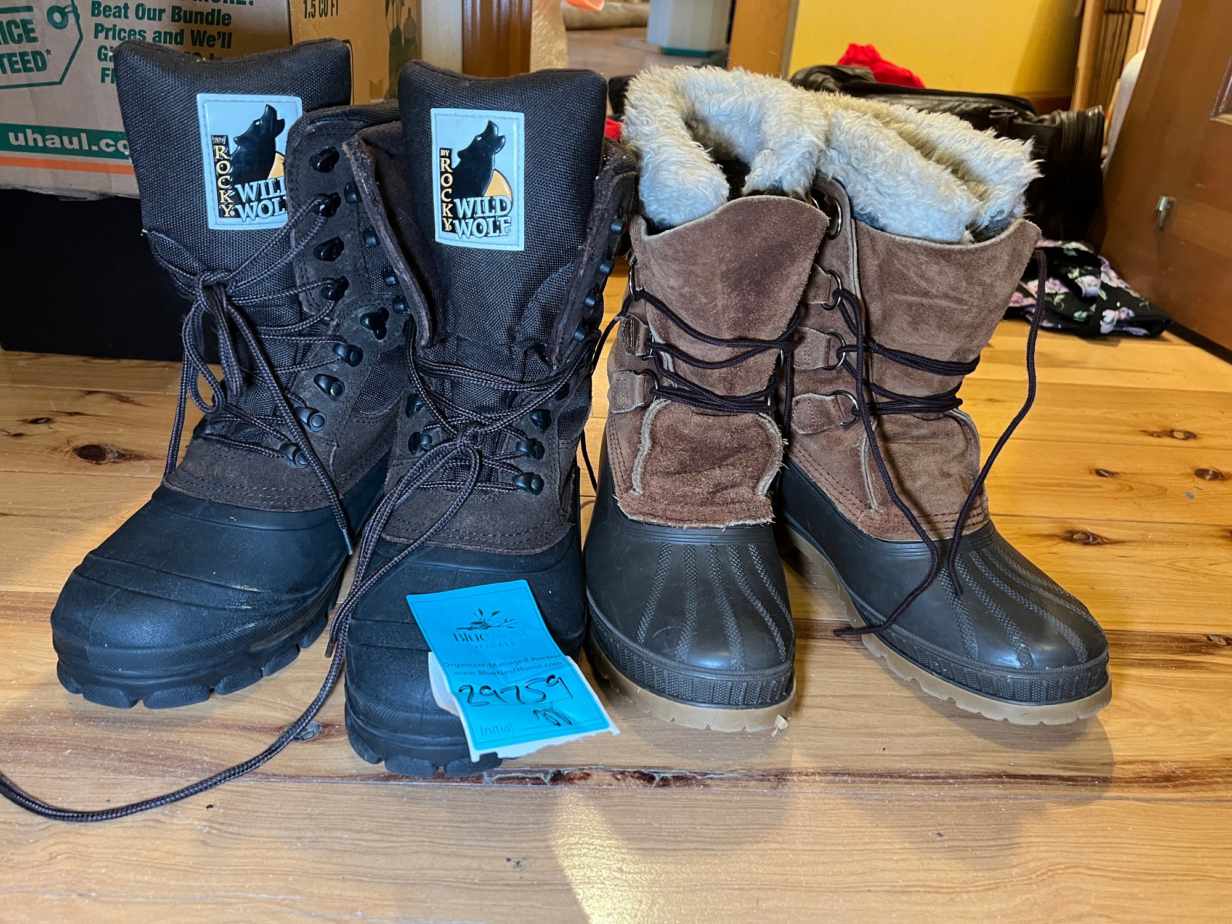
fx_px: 925
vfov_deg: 53.1
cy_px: 462
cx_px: 616
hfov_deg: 67.3
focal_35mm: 26
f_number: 1.5
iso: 400
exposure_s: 1/60
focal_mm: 5.7
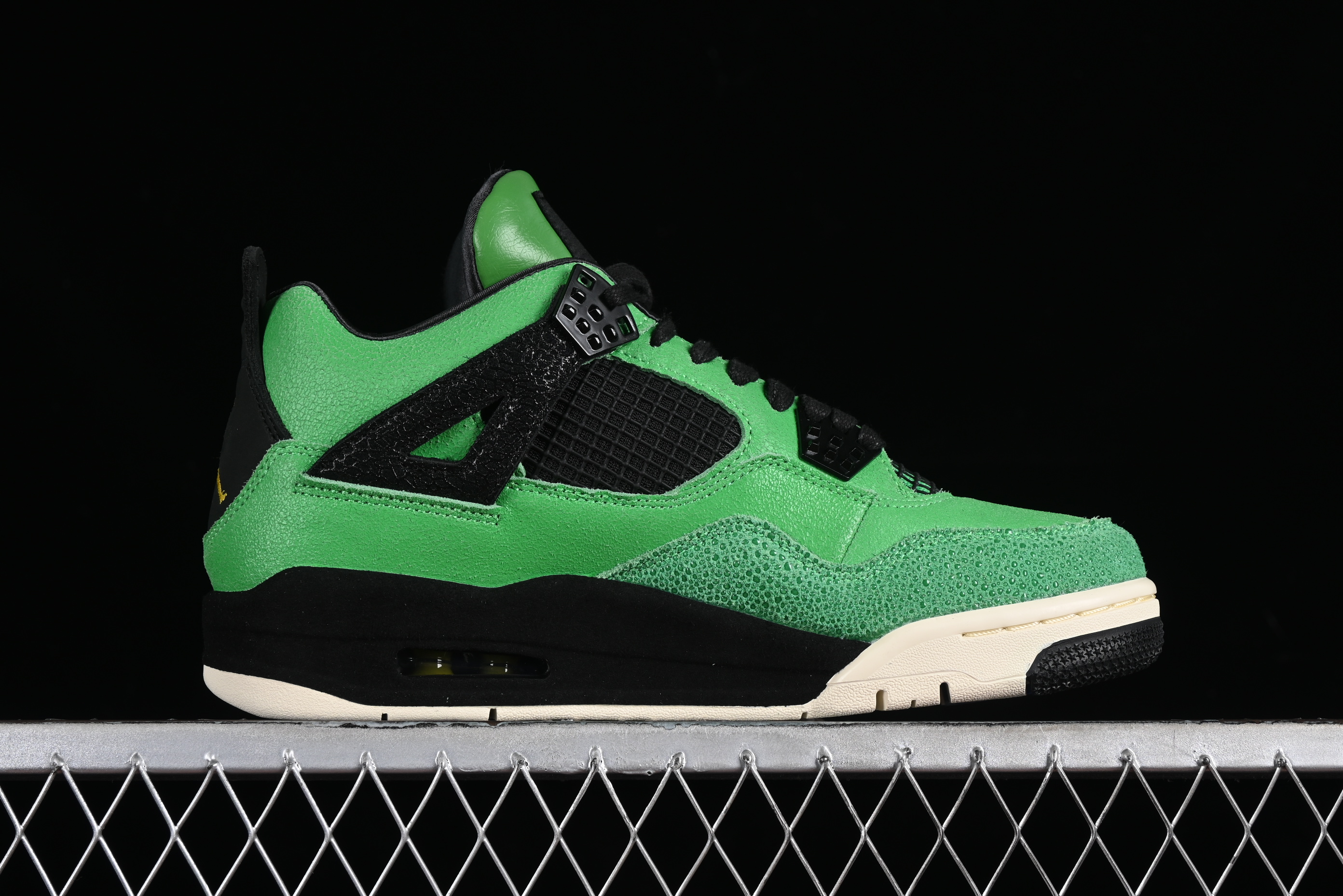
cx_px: 672
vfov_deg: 18.2
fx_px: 2798
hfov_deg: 27.0
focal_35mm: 75
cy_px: 448
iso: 160
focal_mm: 50
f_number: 7.1
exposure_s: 1/80
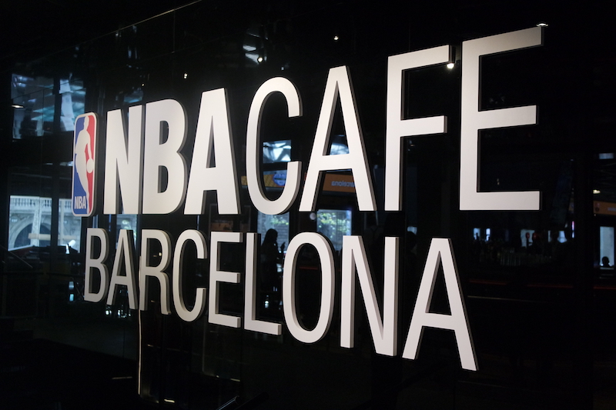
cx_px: 308
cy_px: 205
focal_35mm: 43
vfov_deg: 31.2
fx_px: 736
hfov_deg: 45.4
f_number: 4
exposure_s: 1/100
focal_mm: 28
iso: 1600
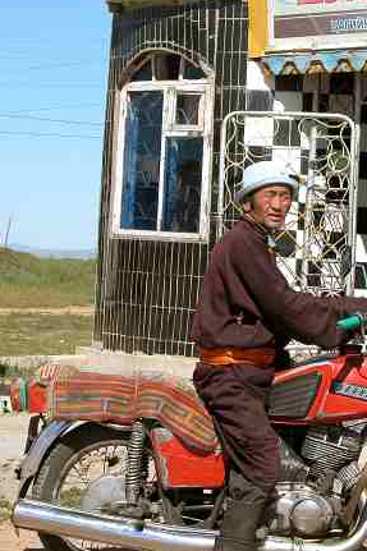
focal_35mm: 136
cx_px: 326
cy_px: 274
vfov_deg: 15.1
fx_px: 2081
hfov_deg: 10.0
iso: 200
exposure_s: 1/1000
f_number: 5.6
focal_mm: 22.3
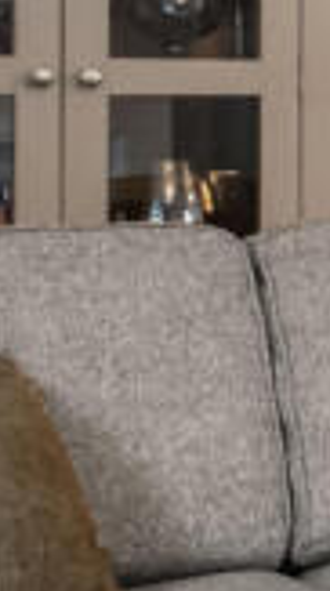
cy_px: 306
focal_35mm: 99
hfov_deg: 7.0
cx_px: 1494
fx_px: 1549
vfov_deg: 21.6
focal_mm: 10
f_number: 8
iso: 1250
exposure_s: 1/15
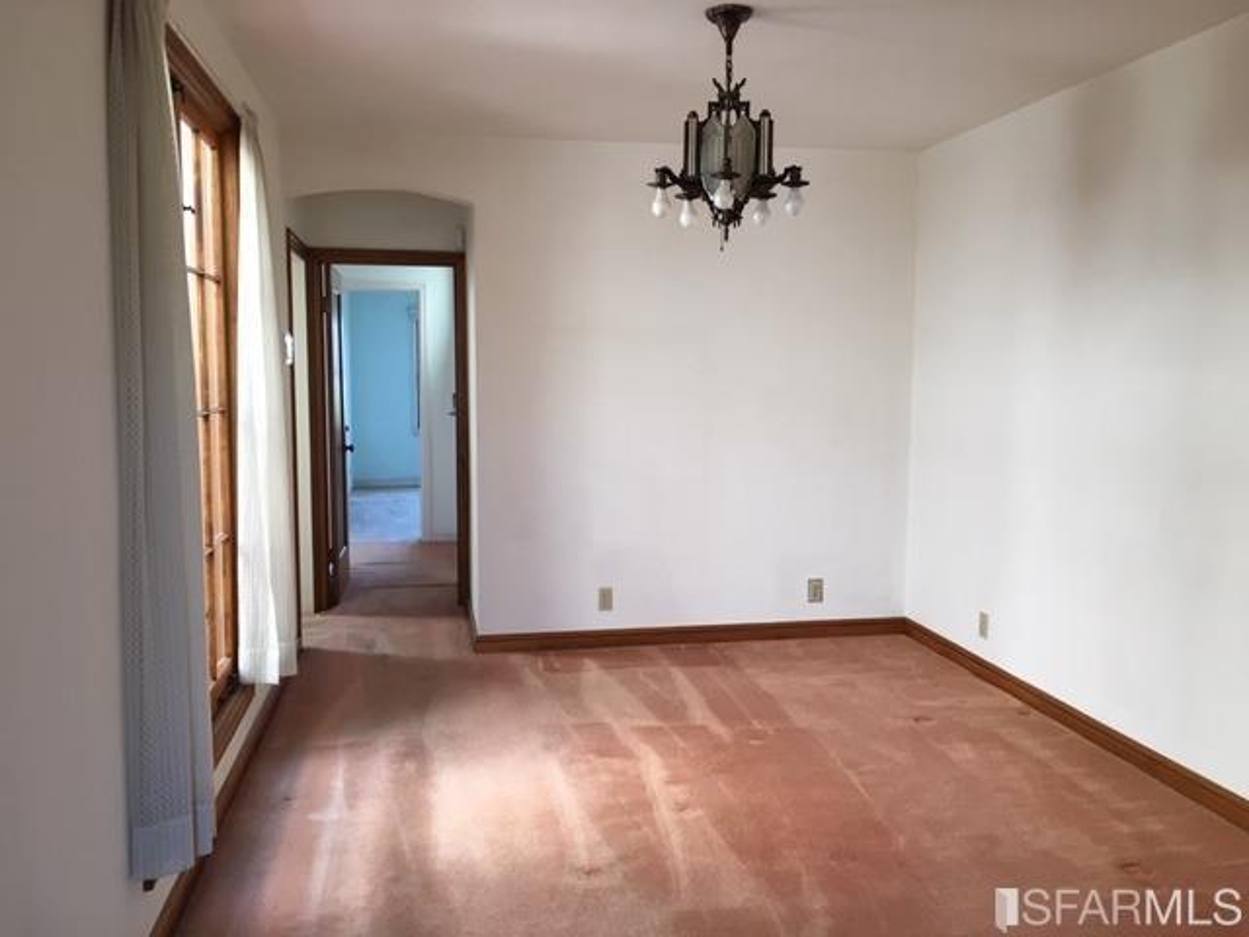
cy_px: 468
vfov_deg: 48.2
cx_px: 624
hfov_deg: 61.7
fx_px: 1046
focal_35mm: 29
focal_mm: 4.15
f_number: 2.2
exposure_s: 1/40
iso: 32
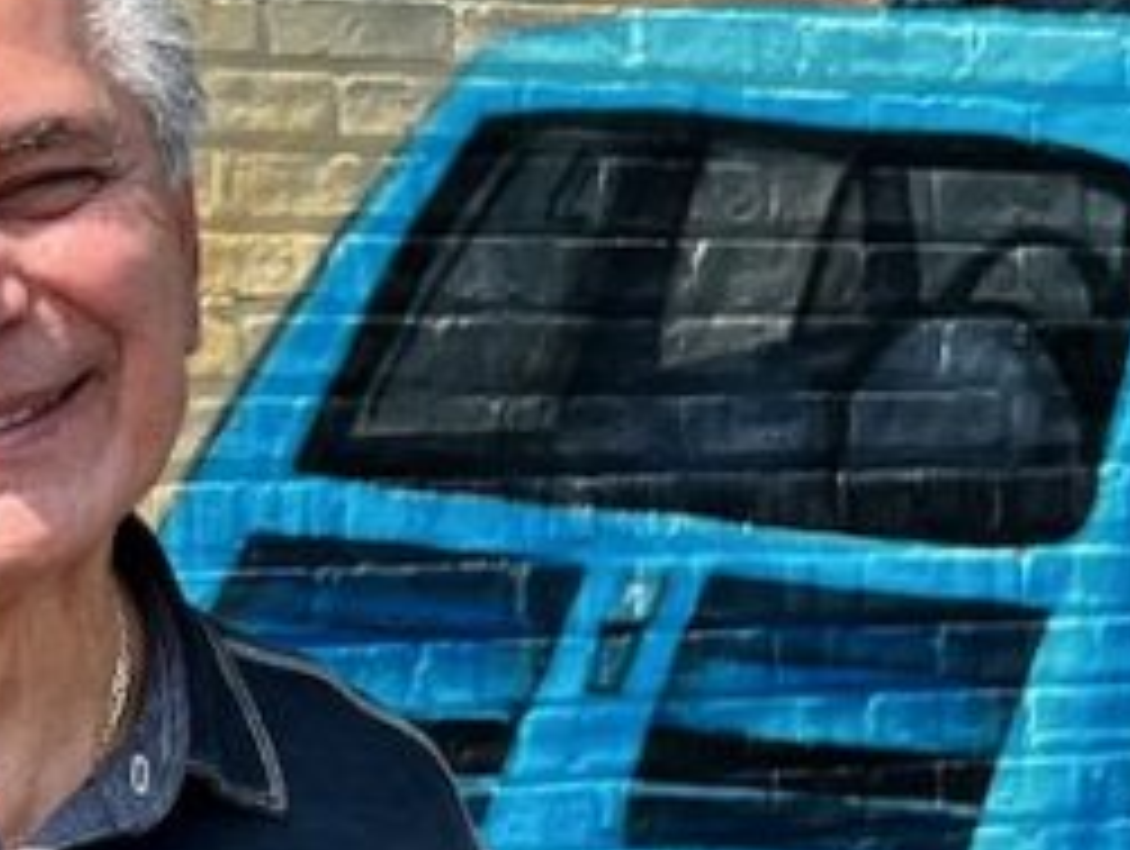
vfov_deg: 12.3
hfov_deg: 15.9
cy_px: 535
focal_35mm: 121
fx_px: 3956
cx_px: -27
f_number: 1.5
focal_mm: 5.7
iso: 50
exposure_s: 1/1531
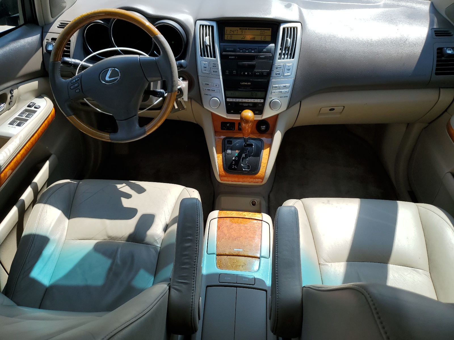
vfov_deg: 53.1
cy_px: 170
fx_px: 341
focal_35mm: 26
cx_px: 227
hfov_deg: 67.3
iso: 50
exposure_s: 1/1667
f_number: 1.5
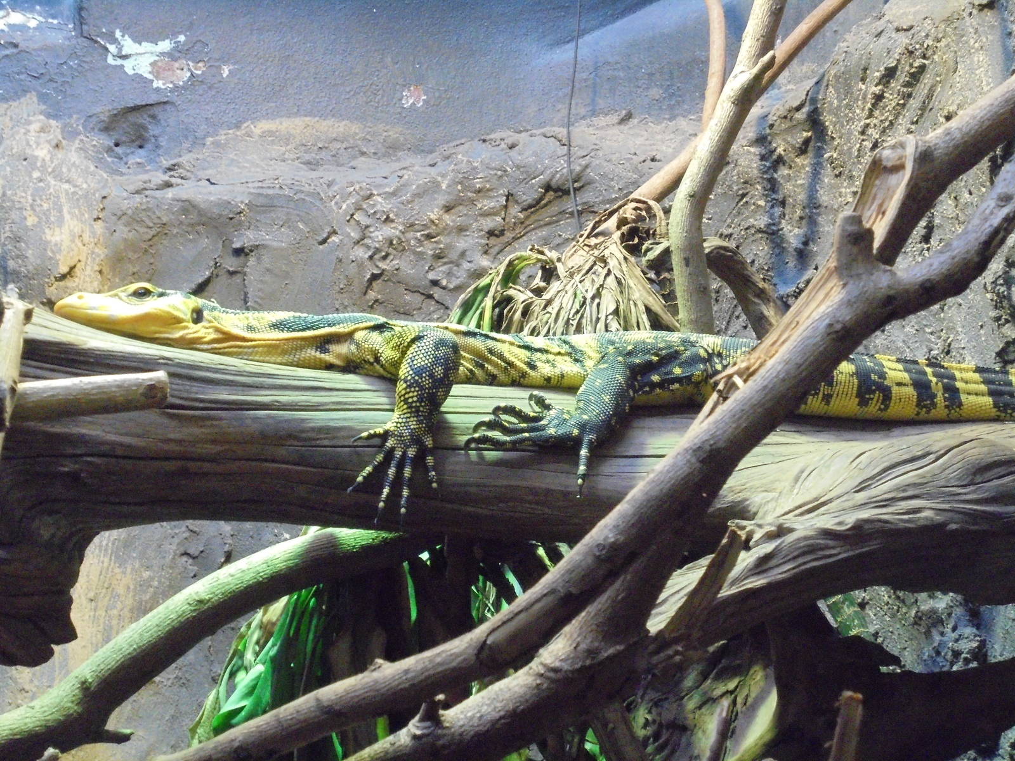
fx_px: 1642
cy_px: 380
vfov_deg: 26.1
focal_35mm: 56
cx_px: 508
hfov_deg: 34.3
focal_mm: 10.1
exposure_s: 1/15
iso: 800
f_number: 5.2
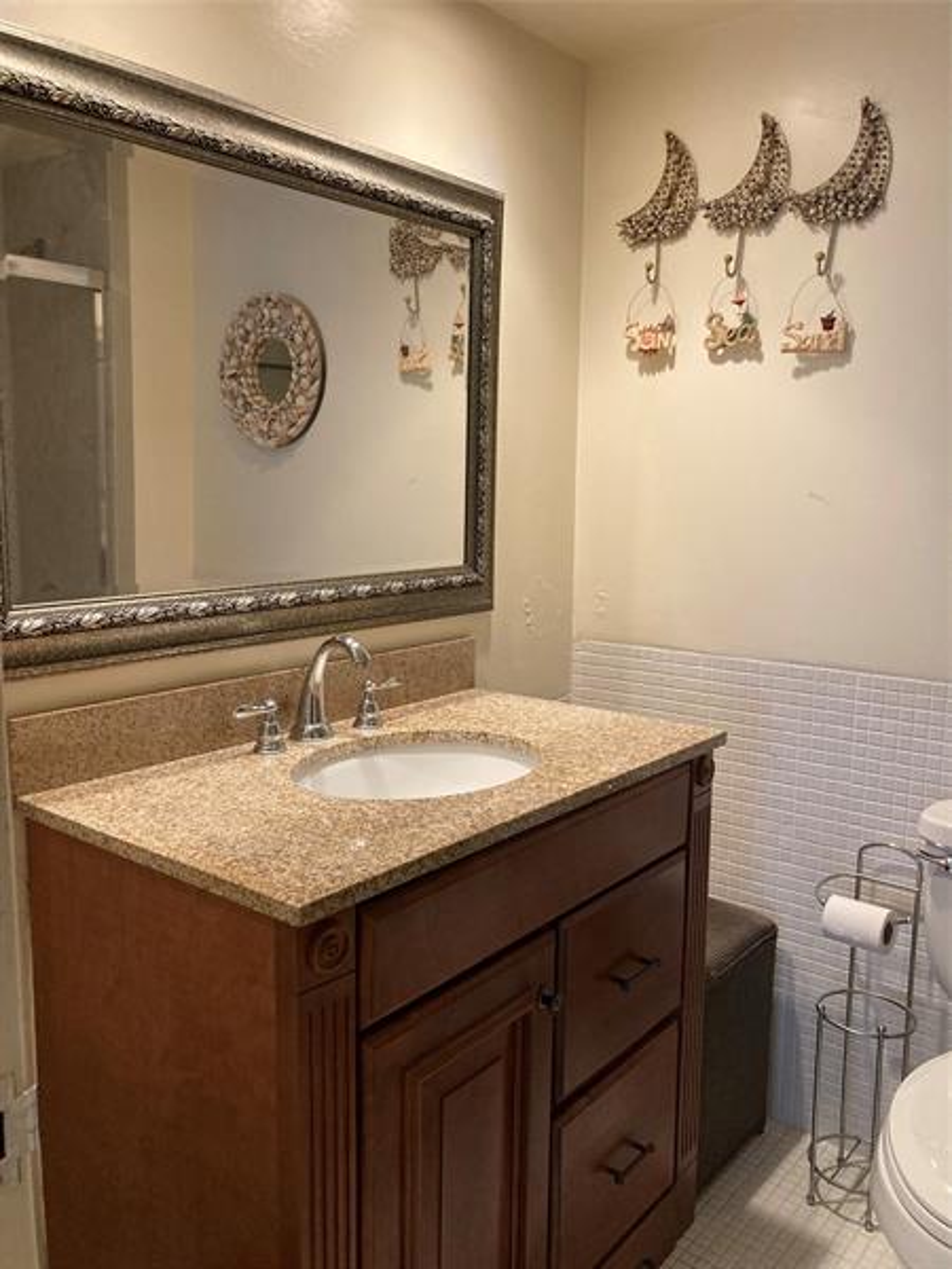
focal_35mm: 28
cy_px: 634
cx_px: 476
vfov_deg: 63.4
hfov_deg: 49.7
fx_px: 1027
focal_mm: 3.99
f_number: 1.8
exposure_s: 1/60
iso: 160
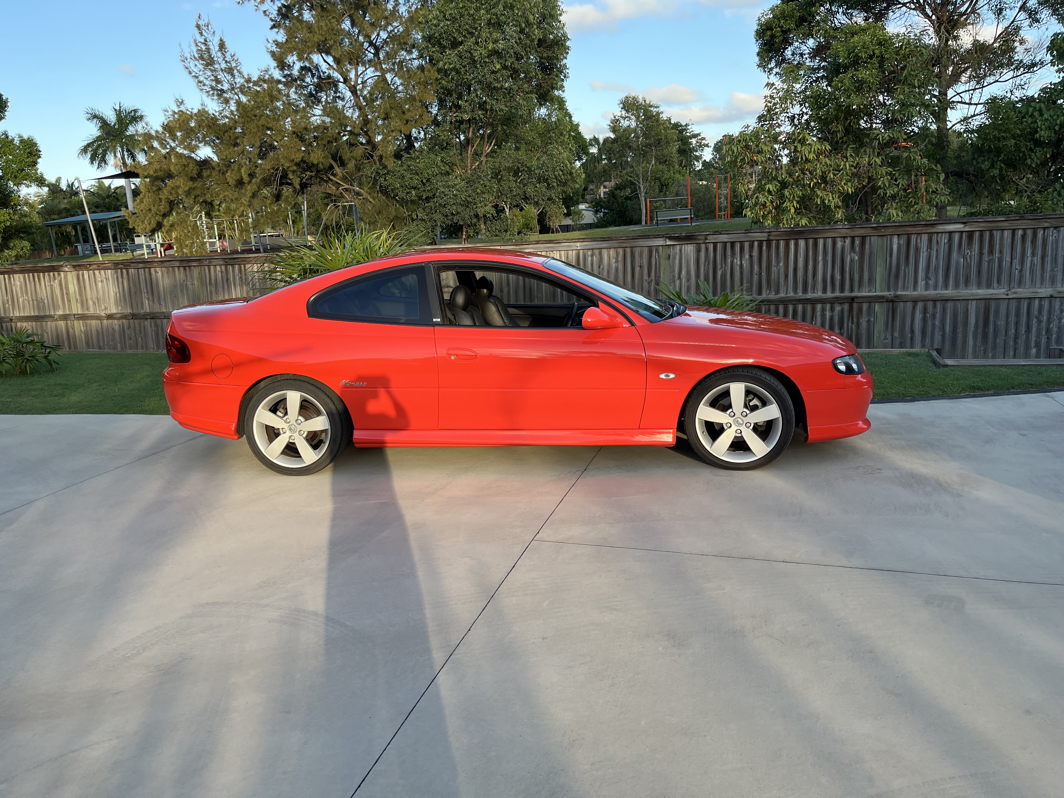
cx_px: 532
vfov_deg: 53.1
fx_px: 799
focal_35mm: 26
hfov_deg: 67.3
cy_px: 399
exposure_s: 1/657
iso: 50
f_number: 1.6
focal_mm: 5.1
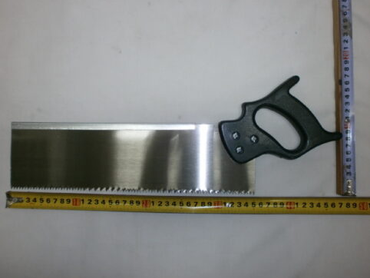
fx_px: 299
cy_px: 137
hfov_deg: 63.4
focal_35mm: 28
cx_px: 180
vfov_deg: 49.8
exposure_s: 1/30
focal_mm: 4.8
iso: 125
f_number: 2.9
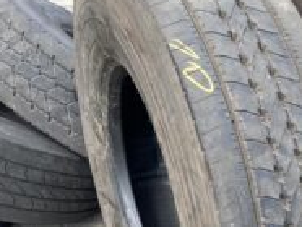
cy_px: 174
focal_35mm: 60
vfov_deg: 24.2
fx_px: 524
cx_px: 310
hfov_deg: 29.7
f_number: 1.8
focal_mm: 4.25
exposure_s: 1/990
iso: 32
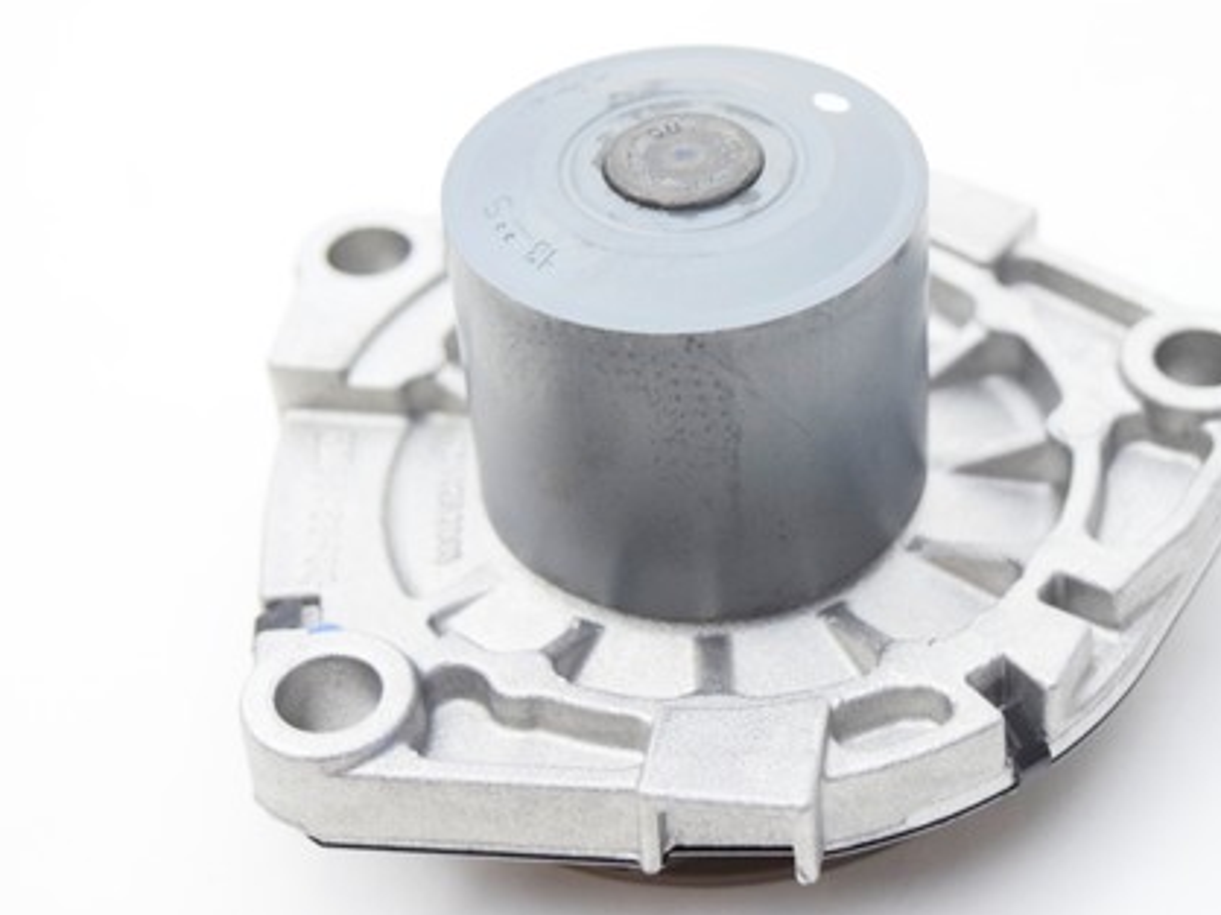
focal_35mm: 84
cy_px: 434
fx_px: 2961
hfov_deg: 23.3
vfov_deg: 17.6
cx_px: 722
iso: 1800
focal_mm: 38
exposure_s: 1/60
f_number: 4.8
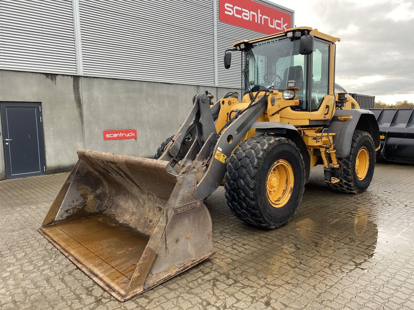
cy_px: 155
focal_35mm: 26
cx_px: 207
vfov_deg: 53.1
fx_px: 311
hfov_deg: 67.3
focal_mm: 4.25
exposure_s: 1/121
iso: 32
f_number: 1.8
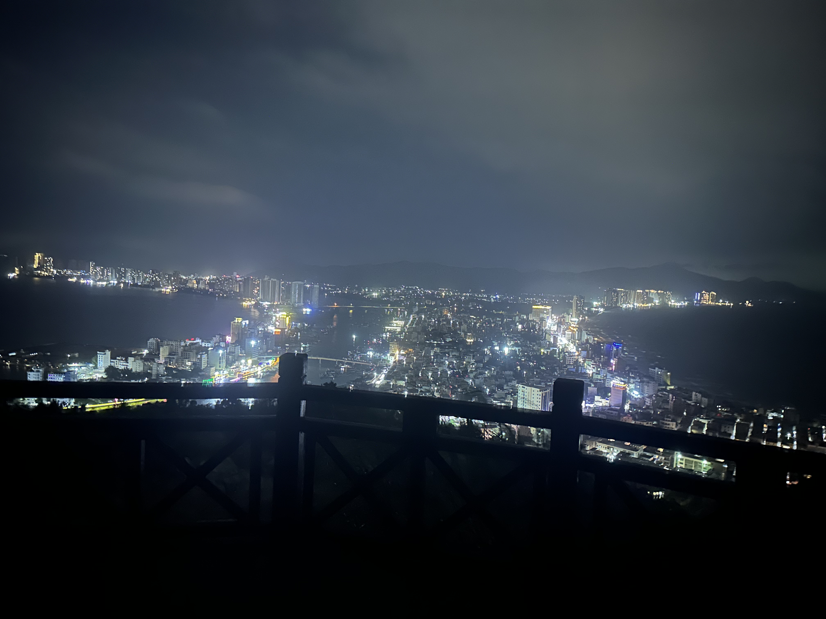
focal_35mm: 24
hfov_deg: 71.6
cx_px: 413
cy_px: 310
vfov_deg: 56.8
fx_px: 573
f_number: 1.78
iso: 3200
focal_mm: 6.86
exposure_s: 1/9
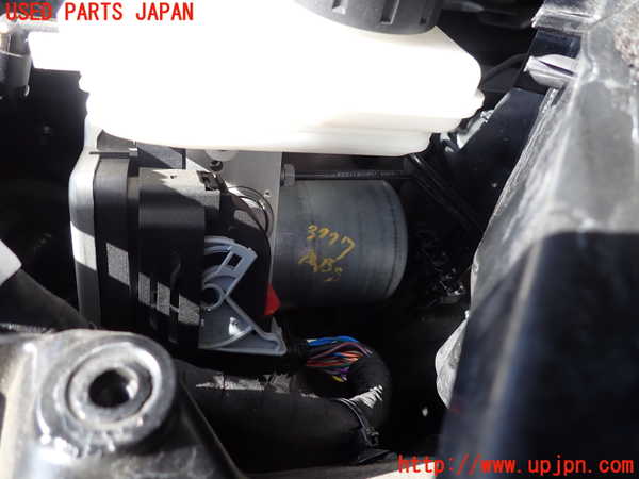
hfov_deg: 69.4
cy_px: 240
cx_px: 320
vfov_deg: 54.9
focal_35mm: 25
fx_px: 461
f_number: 2.8
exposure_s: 1/160
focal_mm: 4.5
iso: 100
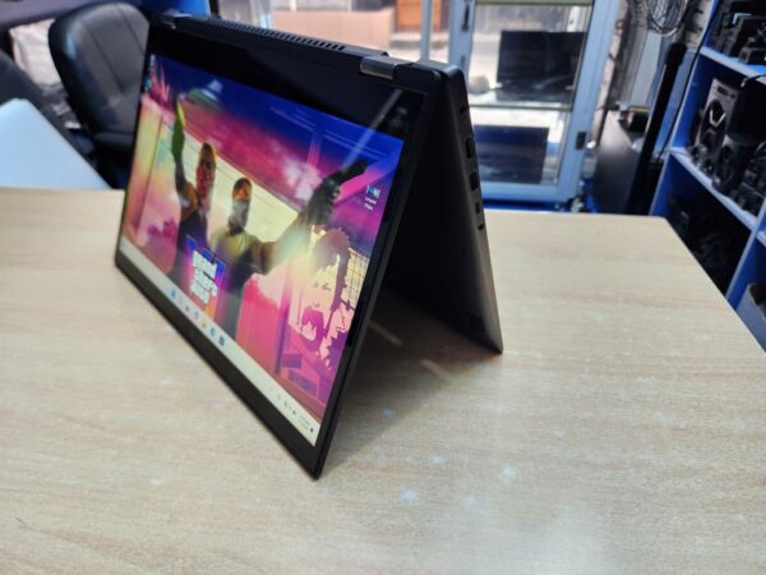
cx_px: 383
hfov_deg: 73.9
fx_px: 509
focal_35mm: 23
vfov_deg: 58.9
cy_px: 288
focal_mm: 5.4
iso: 200
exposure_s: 1/100
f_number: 1.8
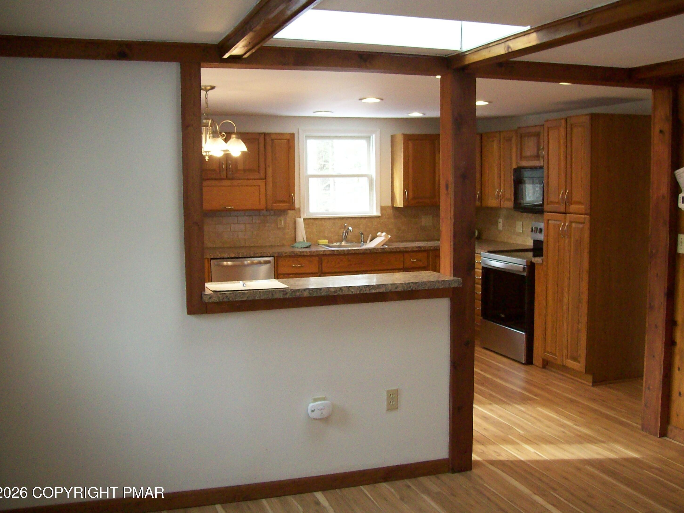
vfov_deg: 38.7
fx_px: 731
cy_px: 253
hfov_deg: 50.1
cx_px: 334
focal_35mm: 37
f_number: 2.7
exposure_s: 1/64
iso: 200
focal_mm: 6
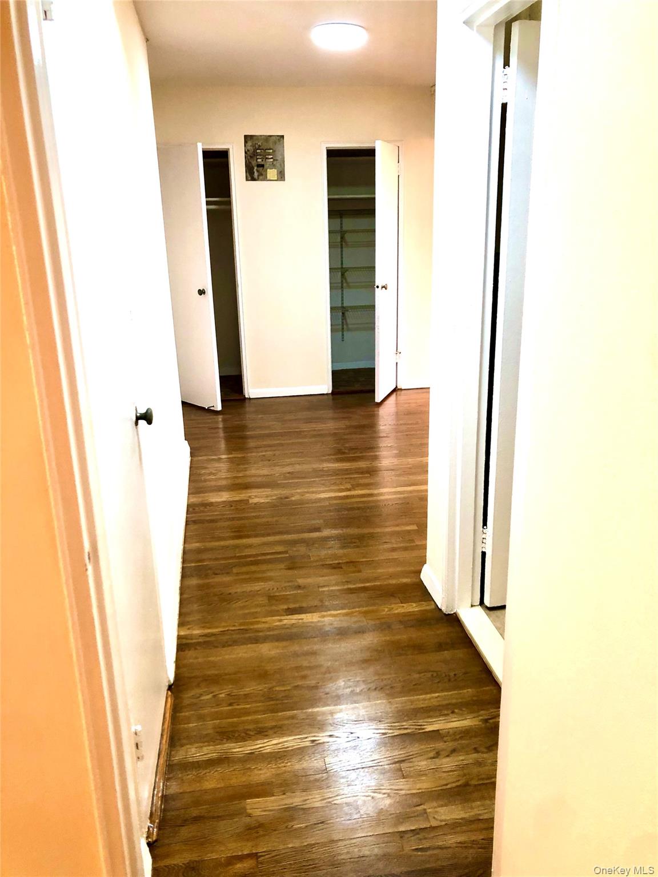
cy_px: 438
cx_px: 329
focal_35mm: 28
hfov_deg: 49.7
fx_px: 710
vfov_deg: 63.4
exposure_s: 1/30
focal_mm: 4
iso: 32
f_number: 1.8
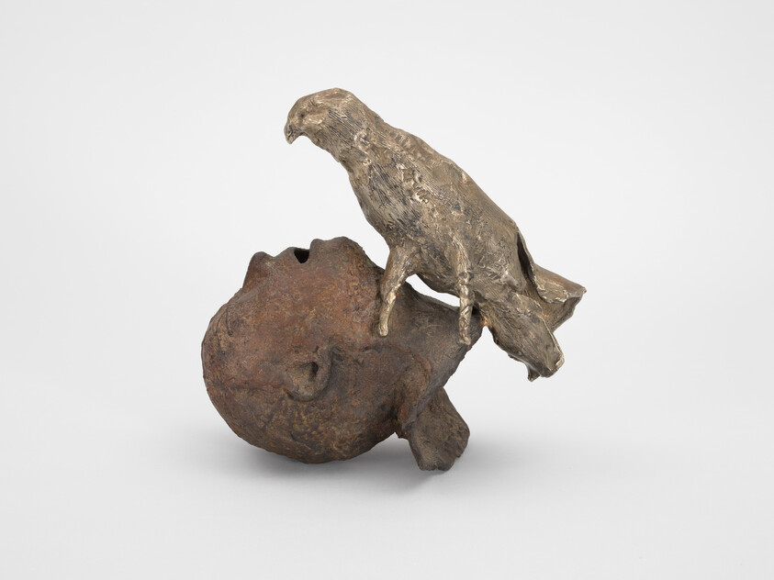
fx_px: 1721
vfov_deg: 19.1
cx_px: 387
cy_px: 290
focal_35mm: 77
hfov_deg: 25.3
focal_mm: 120
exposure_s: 1/125
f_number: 16
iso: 64
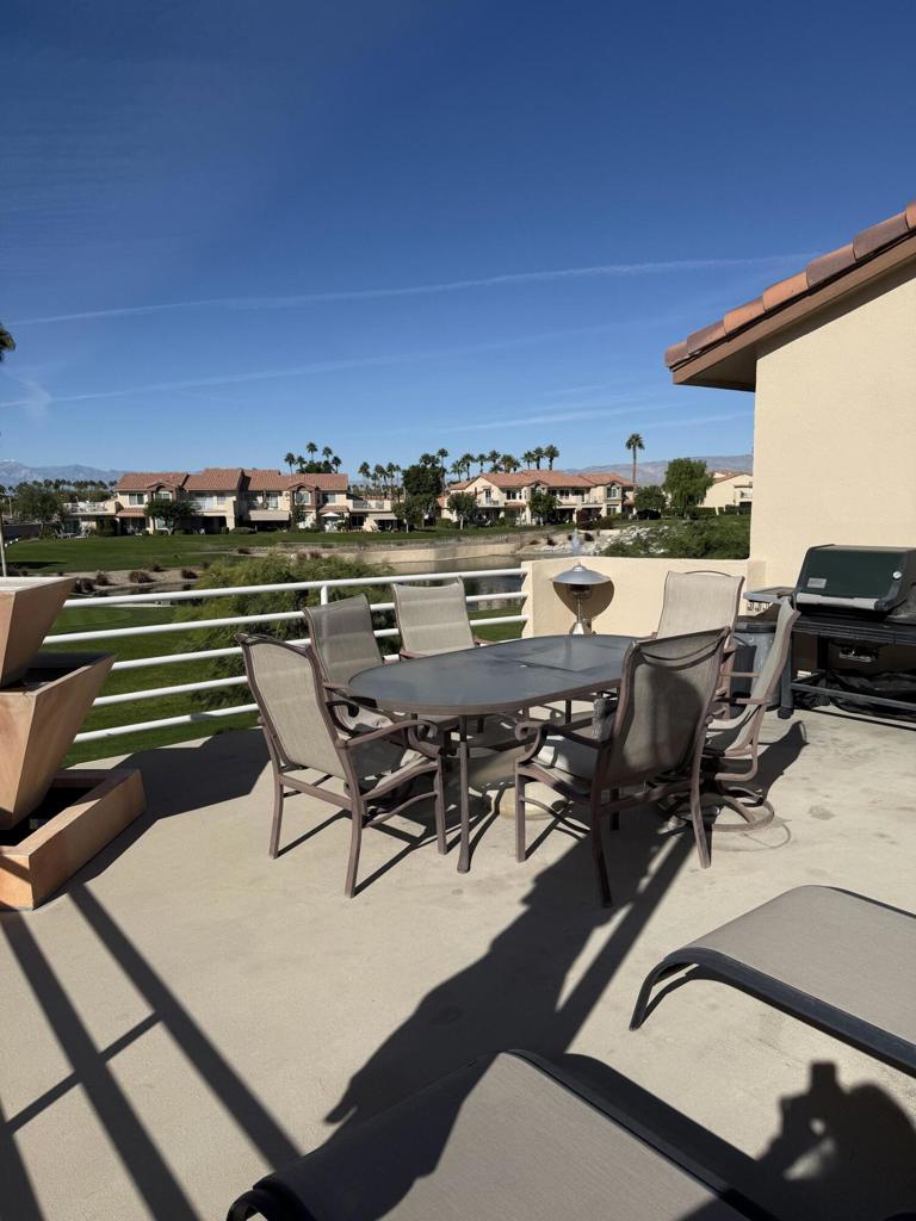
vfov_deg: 71.6
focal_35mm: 24
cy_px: 610
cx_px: 458
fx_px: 847
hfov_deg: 56.8
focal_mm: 6.76
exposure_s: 1/10309
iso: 80
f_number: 1.78
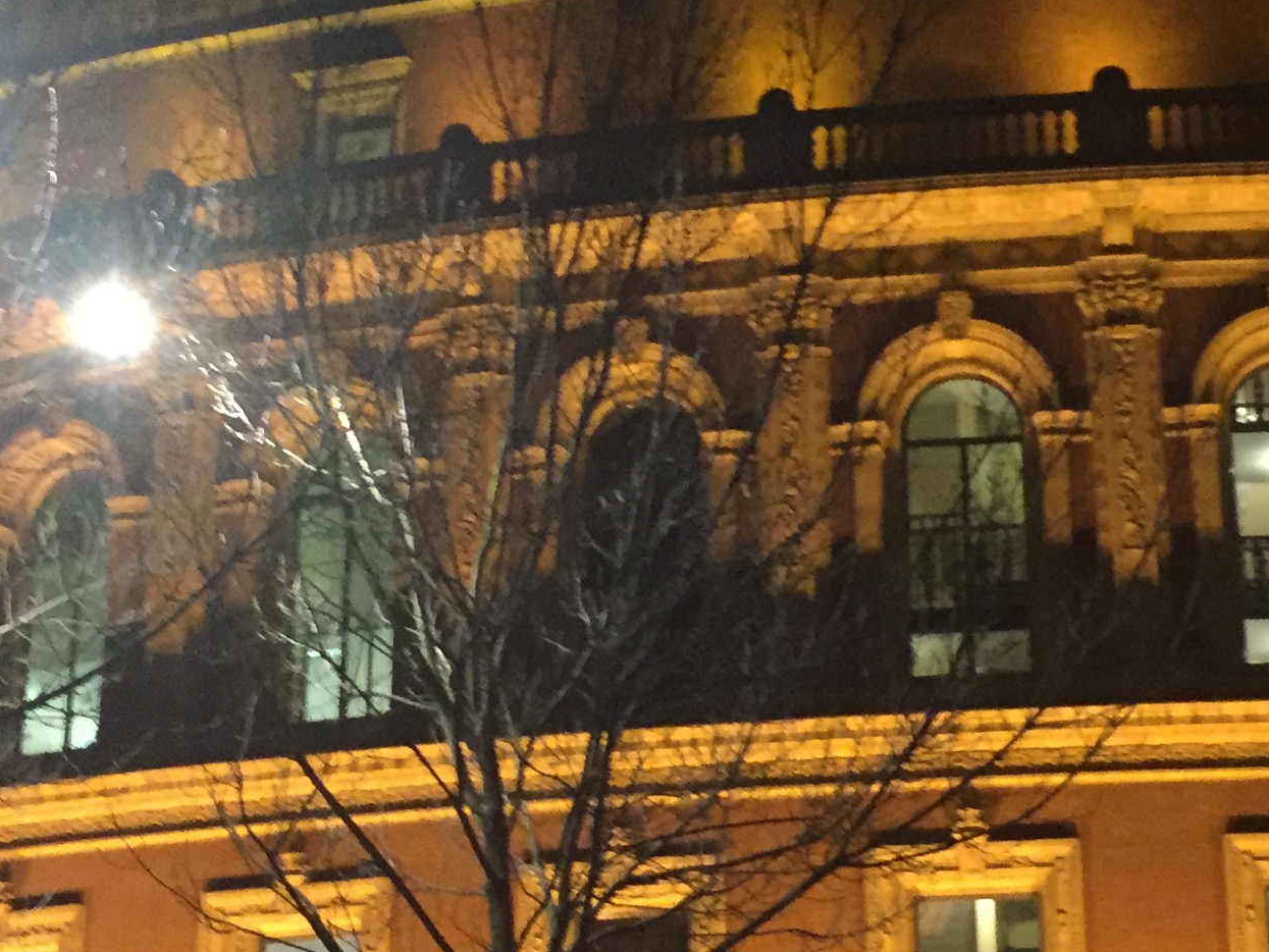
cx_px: 837
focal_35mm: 76
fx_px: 2786
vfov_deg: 19.4
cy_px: 509
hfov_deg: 25.5
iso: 320
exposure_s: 1/17
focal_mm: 4.15
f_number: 2.2
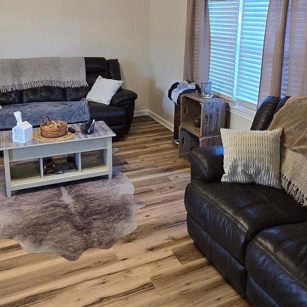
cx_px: 161
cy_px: 84
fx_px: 311
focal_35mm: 31
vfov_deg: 50.8
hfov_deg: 52.5
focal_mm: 2.2
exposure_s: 1/60
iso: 500
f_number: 2.2
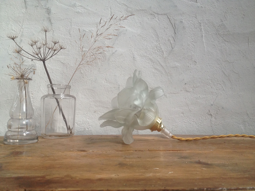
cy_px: 96
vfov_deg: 40.7
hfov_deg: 52.6
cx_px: 128
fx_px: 258
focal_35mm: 35
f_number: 2.4
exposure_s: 1/100
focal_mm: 4.28
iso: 80
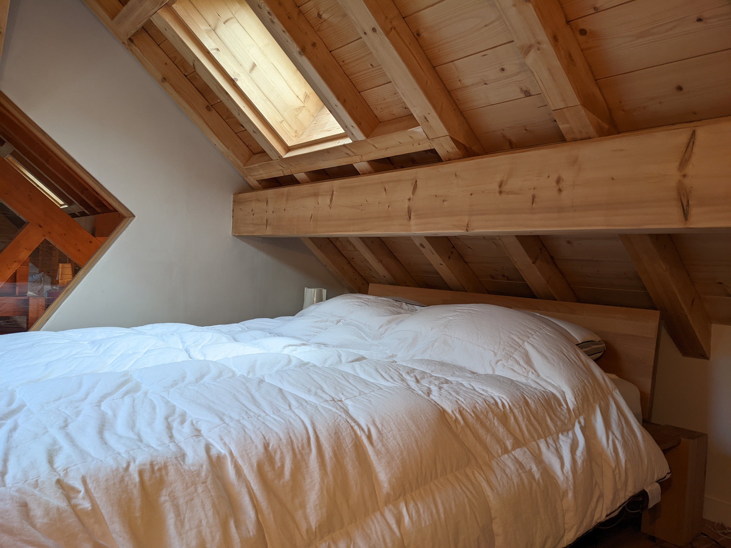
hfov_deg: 65.3
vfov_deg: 51.4
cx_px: 366
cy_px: 274
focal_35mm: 27
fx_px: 570
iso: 90
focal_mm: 4.38
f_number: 1.73
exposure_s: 1/49.9
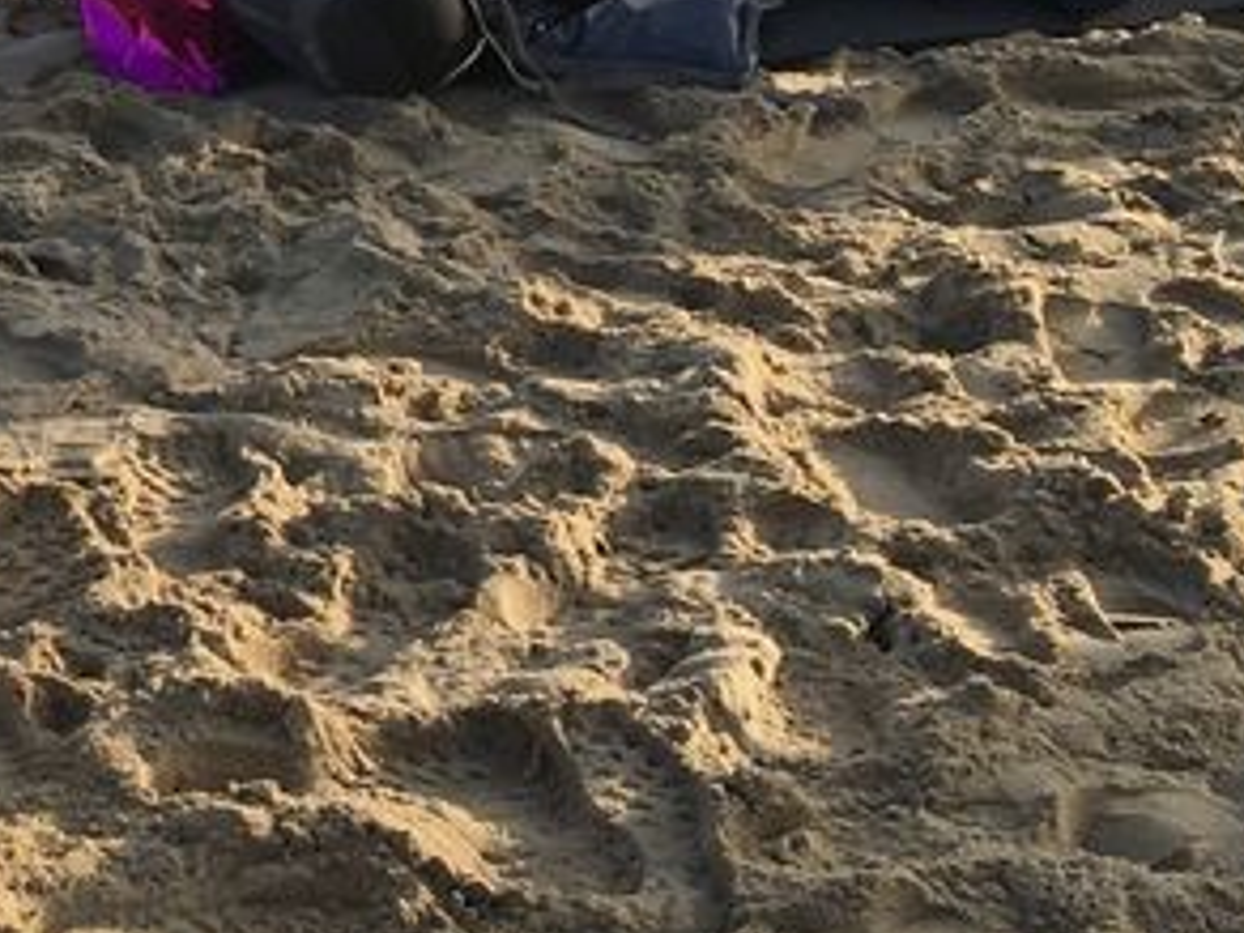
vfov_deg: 11.9
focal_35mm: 120
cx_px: -409
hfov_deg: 15.6
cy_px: -347
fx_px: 4312
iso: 25
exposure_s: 1/974
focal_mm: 4.15
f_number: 2.2
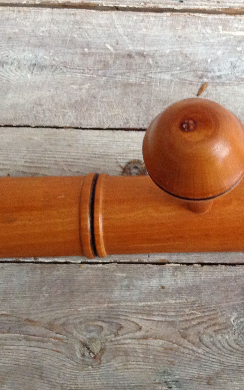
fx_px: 596
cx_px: 238
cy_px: 184
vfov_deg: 36.3
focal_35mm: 56
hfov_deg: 22.3
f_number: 2.4
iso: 320
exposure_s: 1/15
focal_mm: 4.28
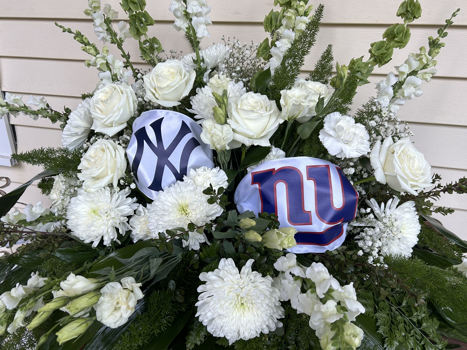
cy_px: 181
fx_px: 391
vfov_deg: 48.2
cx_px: 225
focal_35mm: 29
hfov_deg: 61.6
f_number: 1.5
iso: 64
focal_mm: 5.7
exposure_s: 1/121
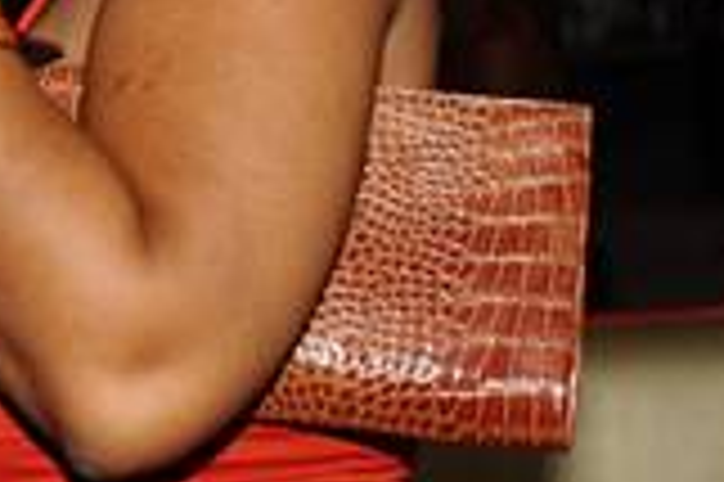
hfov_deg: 11.5
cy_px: -135
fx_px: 3576
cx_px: 157
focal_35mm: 178
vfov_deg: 7.6
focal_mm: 52
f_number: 4
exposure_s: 1/250
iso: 1100
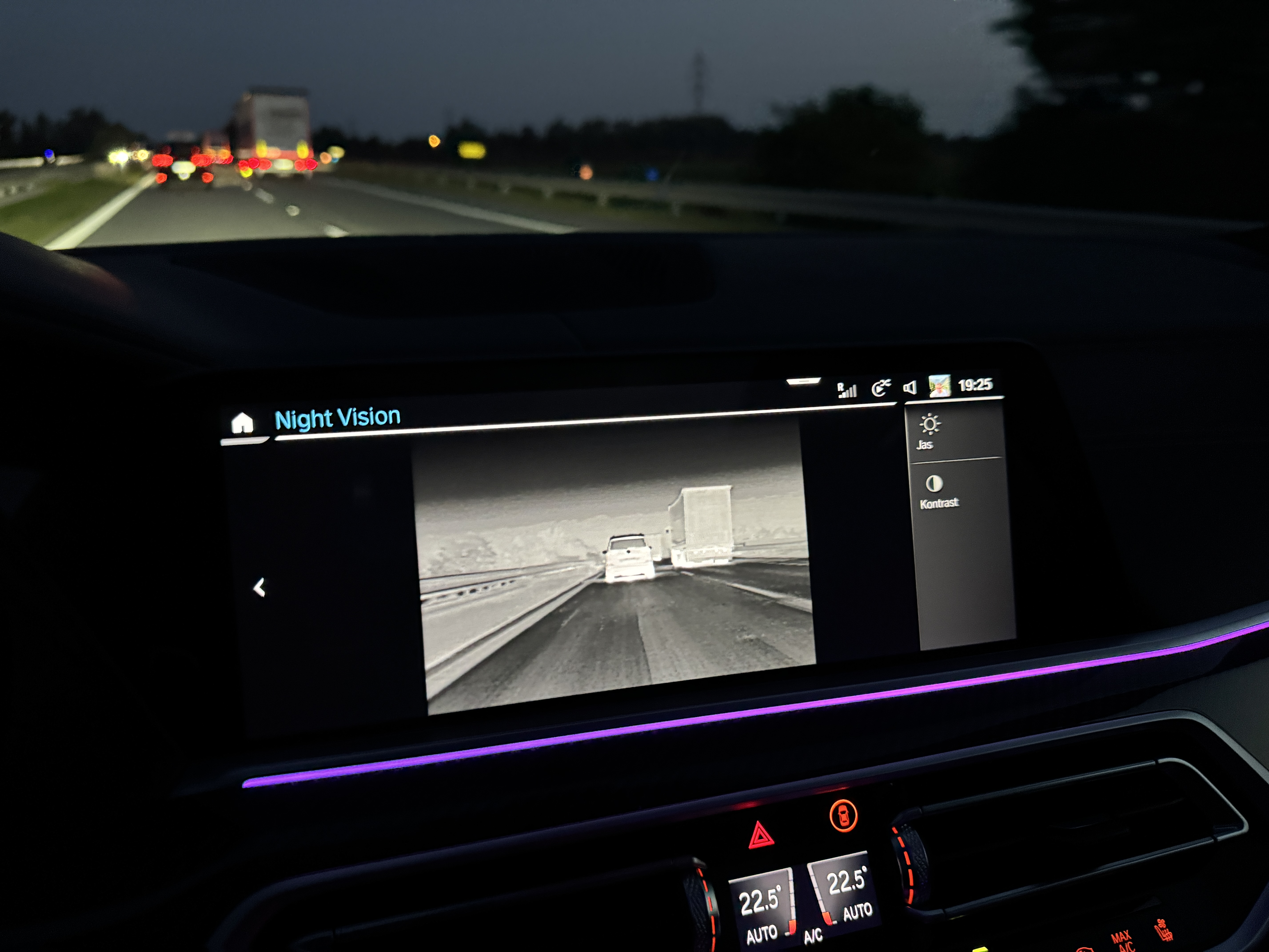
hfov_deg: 71.6
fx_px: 880
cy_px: 476
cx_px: 634
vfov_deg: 56.8
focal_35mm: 24
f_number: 1.78
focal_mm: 6.76
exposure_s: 1/31
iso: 1000
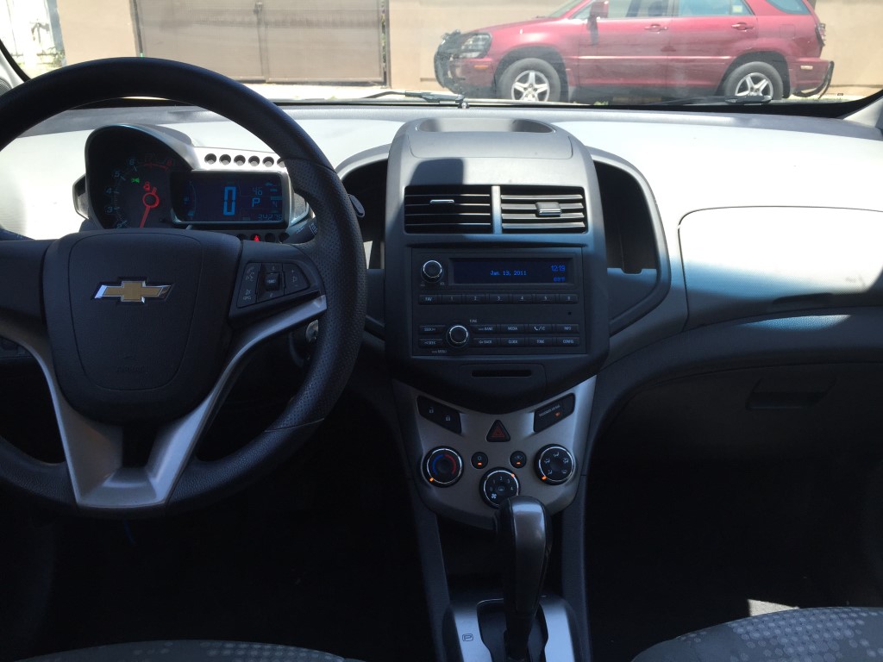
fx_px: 740
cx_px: 442
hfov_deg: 61.7
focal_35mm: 29
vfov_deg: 48.2
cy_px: 331
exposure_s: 1/273
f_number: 2.2
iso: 32
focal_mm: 4.15
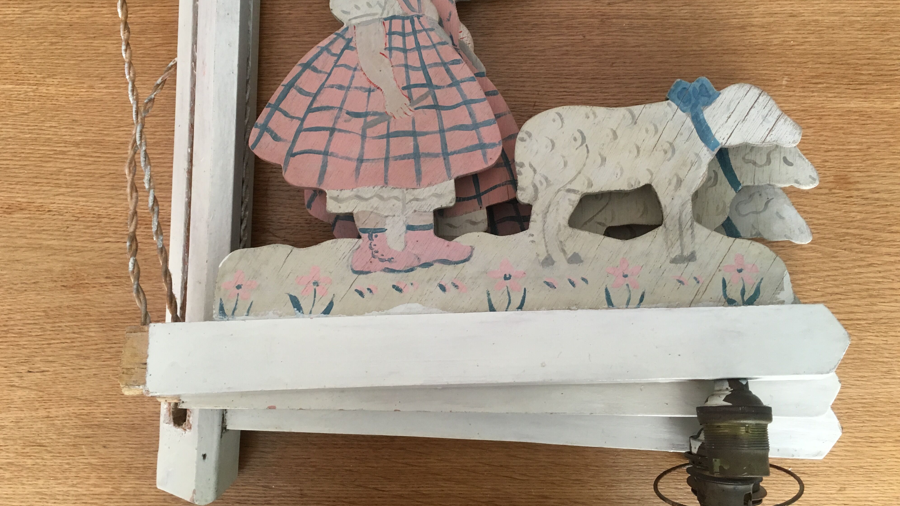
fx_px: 764
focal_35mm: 32
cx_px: 445
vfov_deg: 36.5
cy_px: 202
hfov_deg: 61.0
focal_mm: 4.15
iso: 125
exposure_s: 1/33
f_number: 2.2
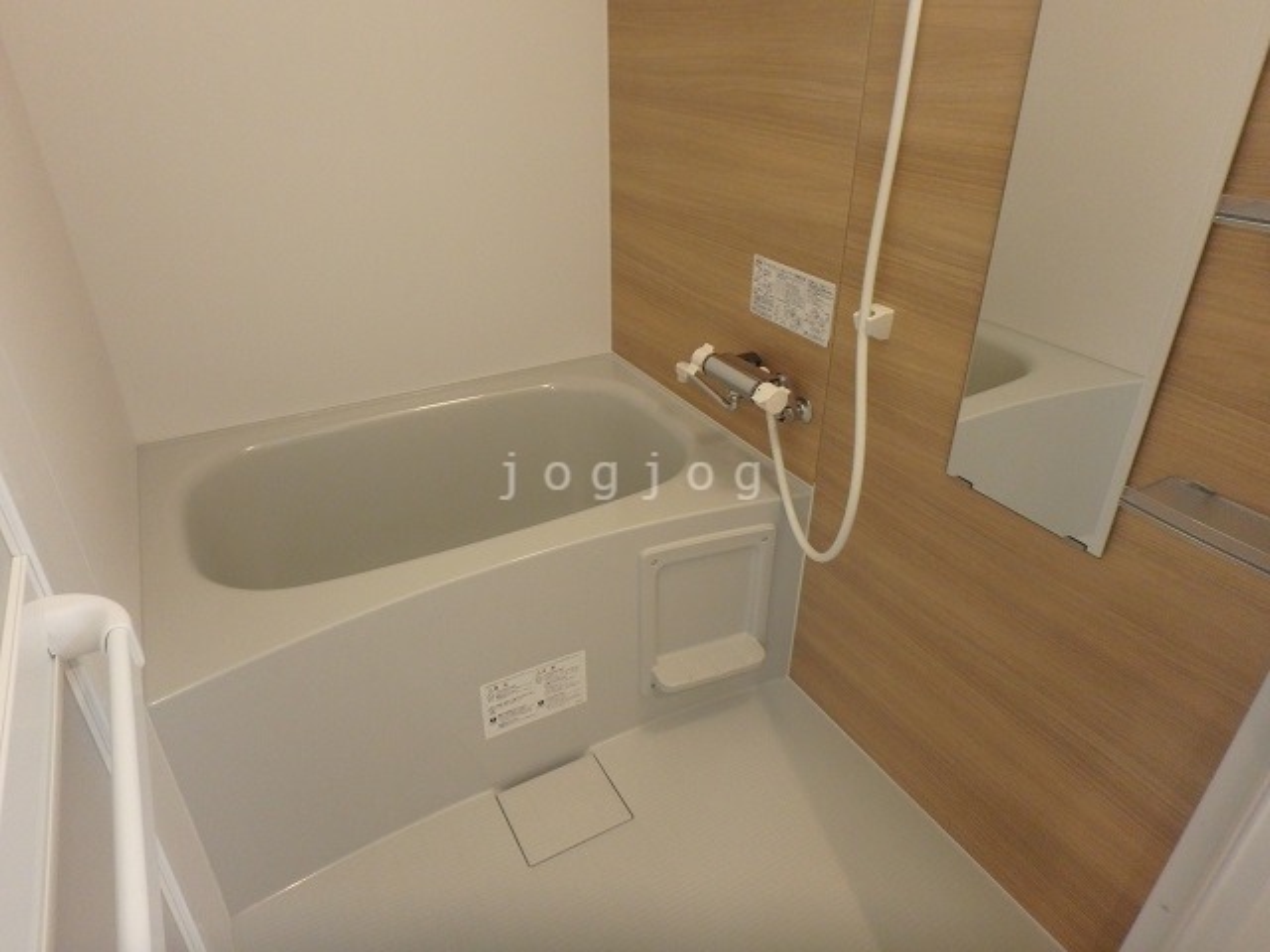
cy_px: 476
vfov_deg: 63.4
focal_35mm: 21
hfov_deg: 79.0
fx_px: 770
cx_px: 635
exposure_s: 1/30
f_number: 3.5
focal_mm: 3.7
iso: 400
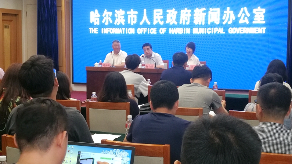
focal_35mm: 57
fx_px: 441
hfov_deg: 36.6
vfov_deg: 21.1
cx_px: 146
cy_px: 80
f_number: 2.2
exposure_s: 1/33.3
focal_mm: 3.95
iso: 200
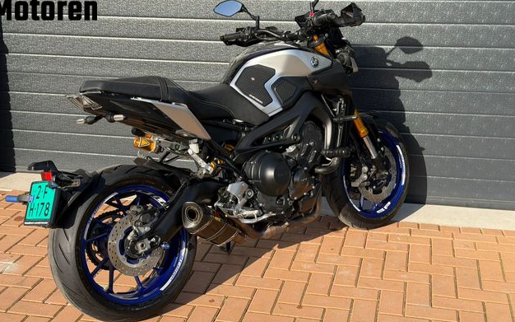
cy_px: 163
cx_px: 255
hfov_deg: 38.9
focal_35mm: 52
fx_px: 730
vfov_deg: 24.9
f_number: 1.78
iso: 64
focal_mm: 6.76
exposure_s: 1/1883
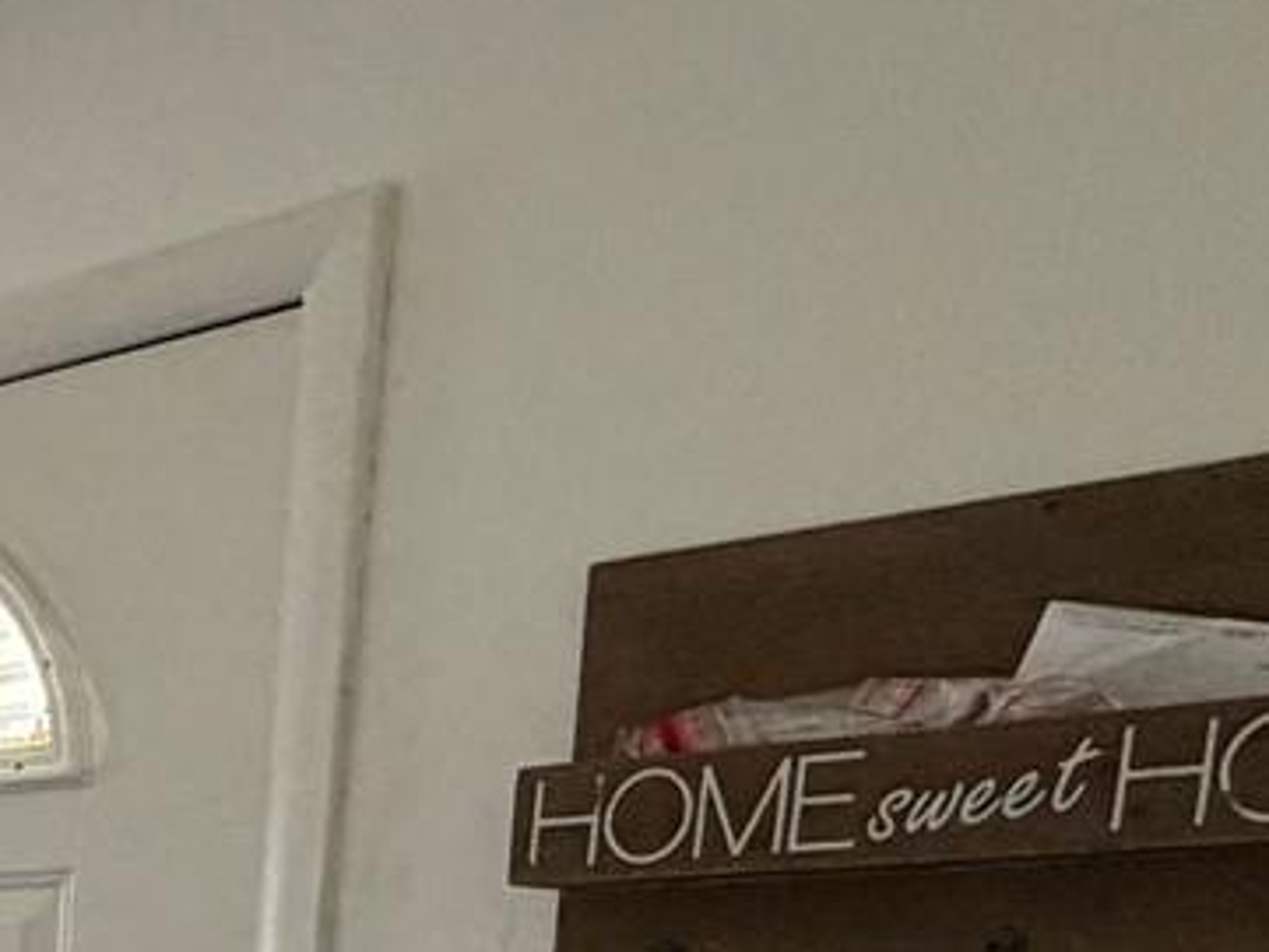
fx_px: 2274
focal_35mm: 62
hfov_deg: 20.1
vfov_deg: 20.8
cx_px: -1128
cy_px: 1352
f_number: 2.2
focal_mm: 2.22
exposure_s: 1/71
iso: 320
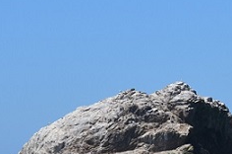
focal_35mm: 336
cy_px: 174
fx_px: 2160
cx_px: 340
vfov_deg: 4.1
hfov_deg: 6.1
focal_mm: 55
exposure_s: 1/160
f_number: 11
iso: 100
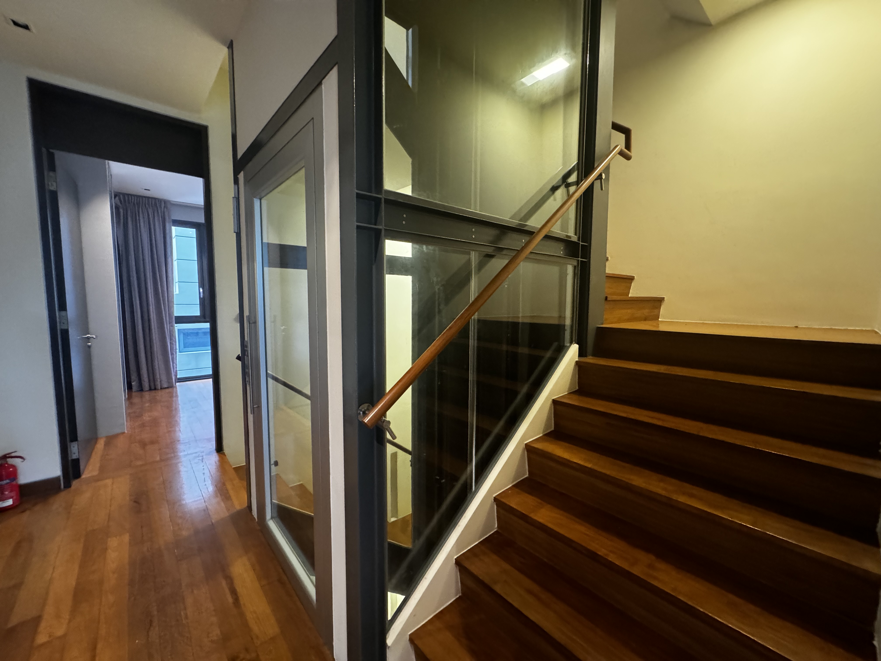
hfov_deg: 102.1
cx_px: 440
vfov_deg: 85.7
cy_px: 330
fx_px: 356
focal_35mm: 14
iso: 1250
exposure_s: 1/50
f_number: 2.2
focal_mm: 2.22
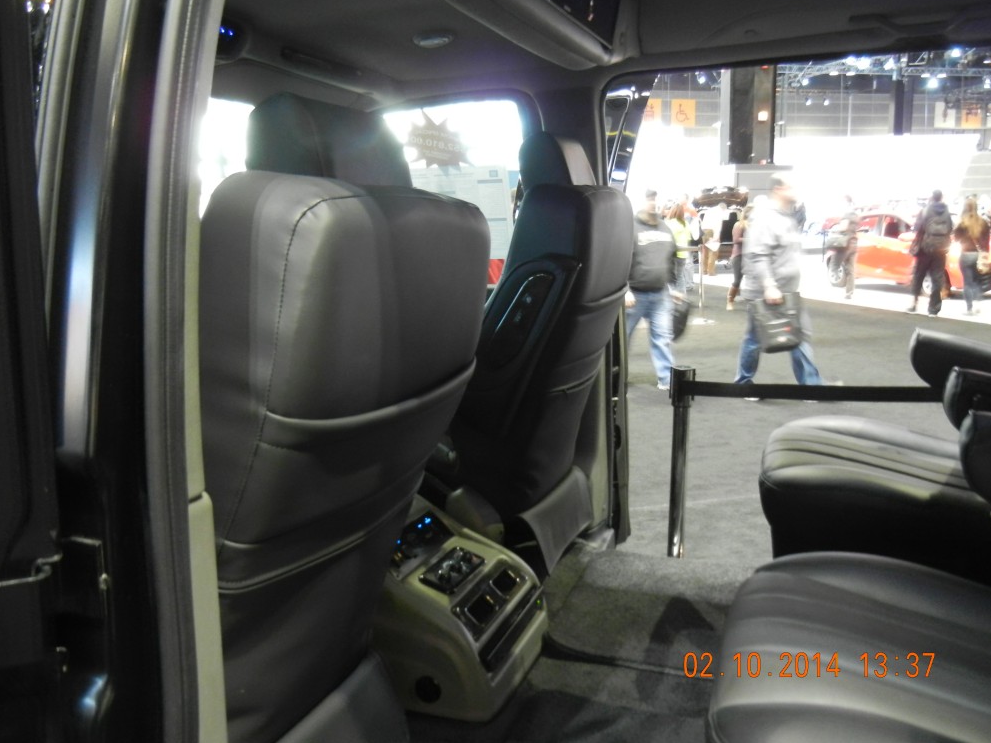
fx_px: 887
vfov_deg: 45.4
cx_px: 486
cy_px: 361
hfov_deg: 58.4
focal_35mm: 31
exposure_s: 1/2.2
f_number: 3.5
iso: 200
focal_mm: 5.4
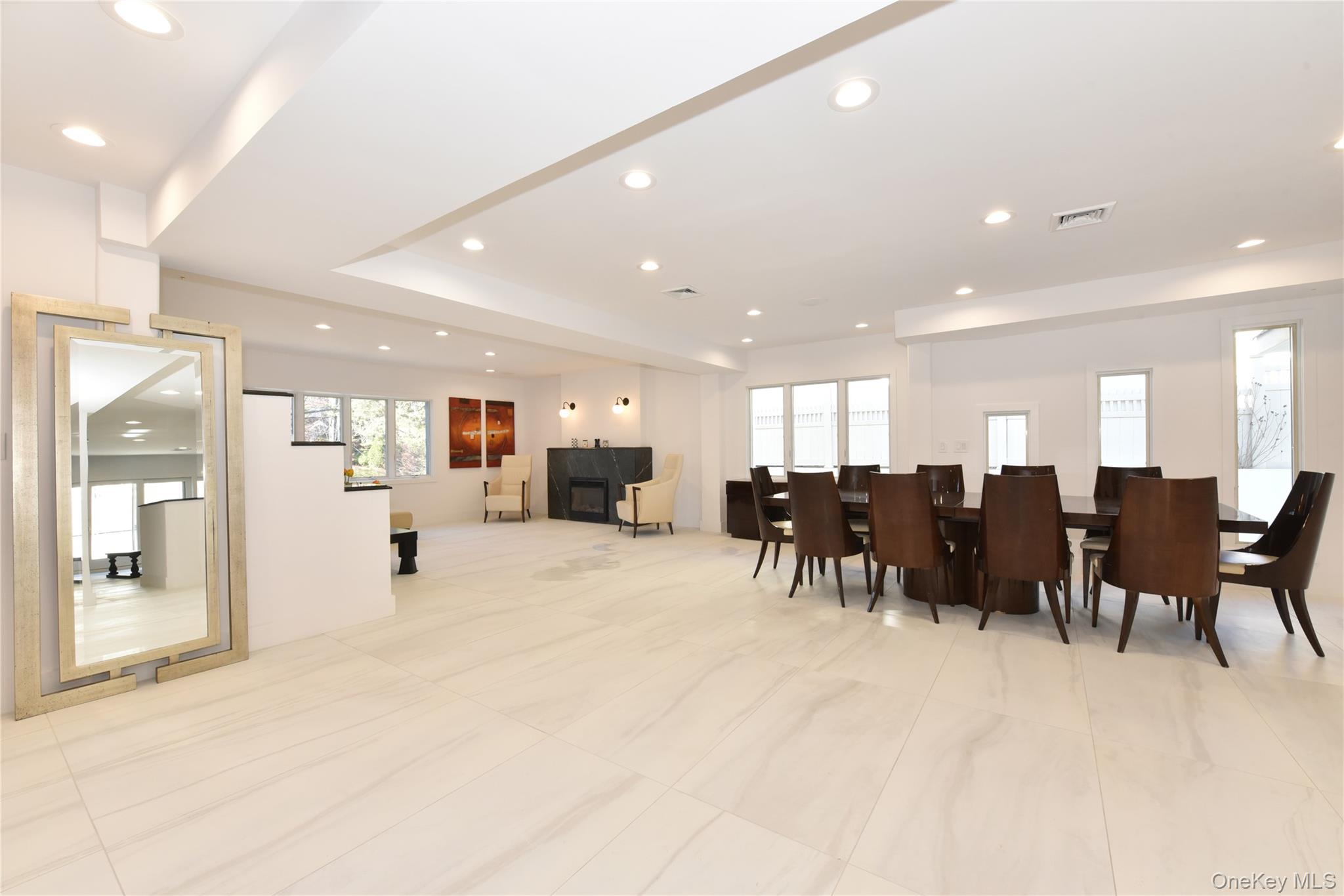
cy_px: 448
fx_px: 523
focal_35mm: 14
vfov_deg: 81.2
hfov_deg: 104.2
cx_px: 672
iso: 1250
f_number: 13
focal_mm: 14
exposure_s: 1/40
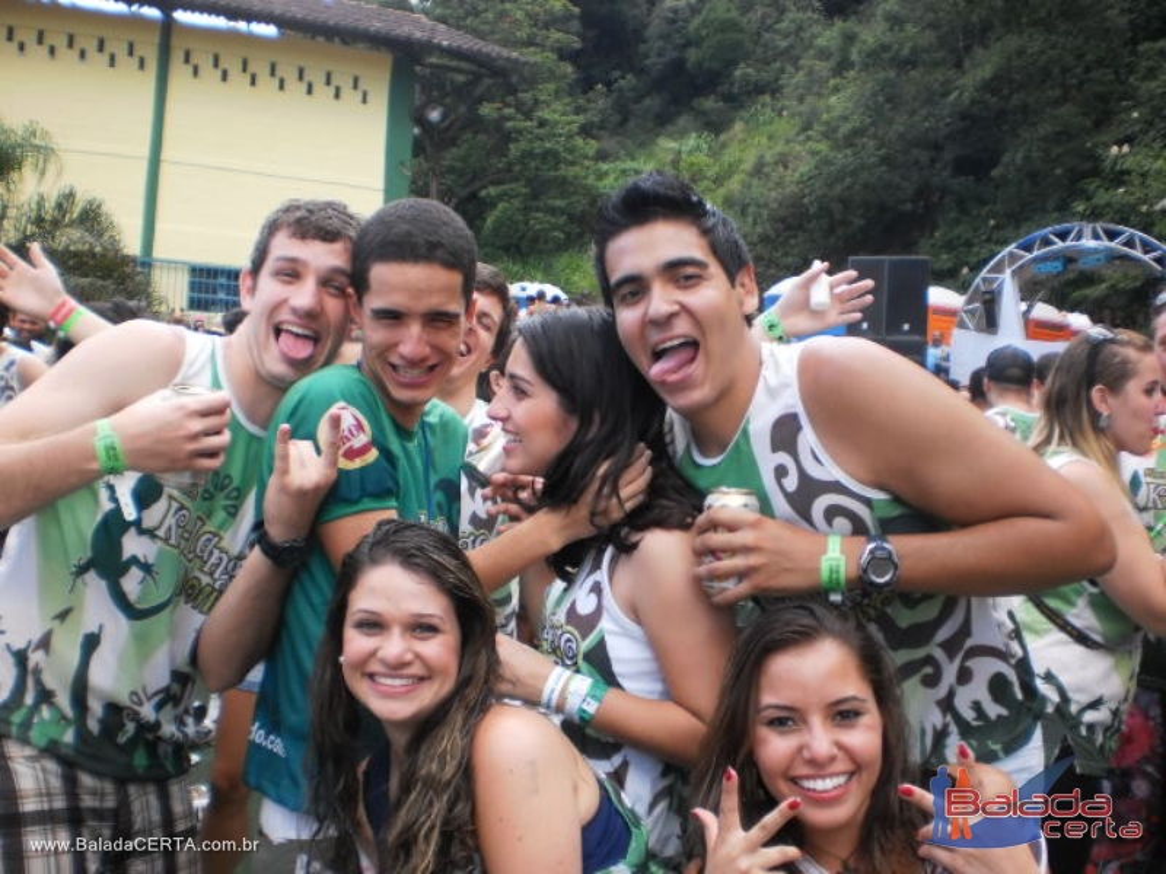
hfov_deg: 51.4
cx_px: 583
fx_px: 1213
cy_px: 437
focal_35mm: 36
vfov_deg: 39.7
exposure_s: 1/100
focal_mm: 6.3
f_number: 3.1
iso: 100
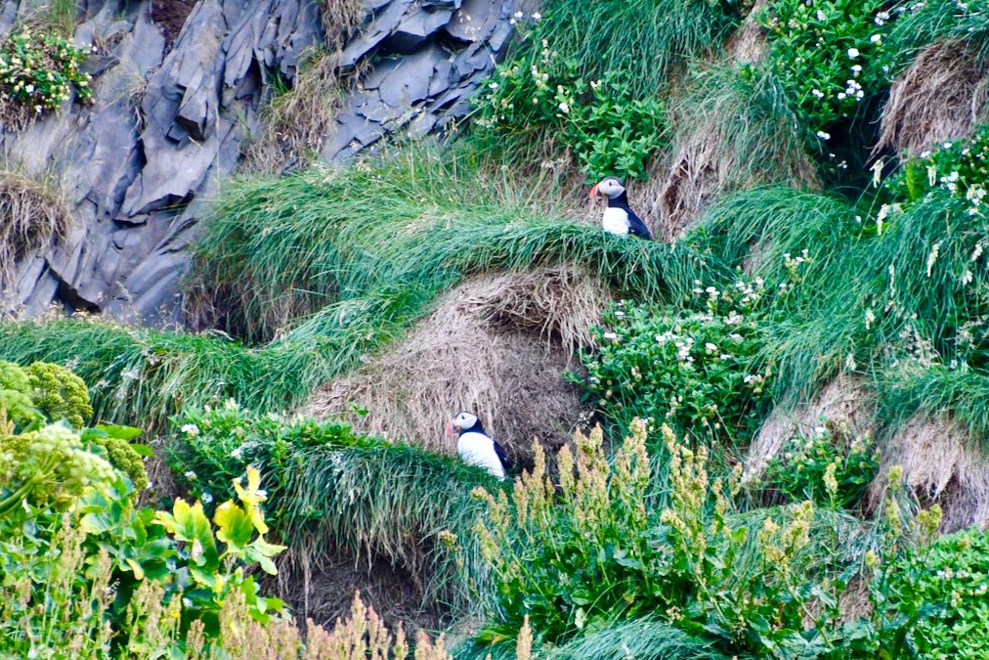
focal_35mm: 489
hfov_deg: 4.2
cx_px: 509
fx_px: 13435
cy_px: 329
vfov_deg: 2.8
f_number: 5.6
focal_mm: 300
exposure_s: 1/400
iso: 800
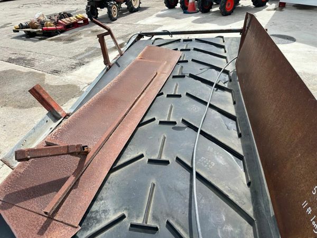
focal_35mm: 24
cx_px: 158
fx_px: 220
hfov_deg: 71.6
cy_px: 119
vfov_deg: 56.8
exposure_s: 1/3155
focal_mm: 6.86
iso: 80
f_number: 1.78
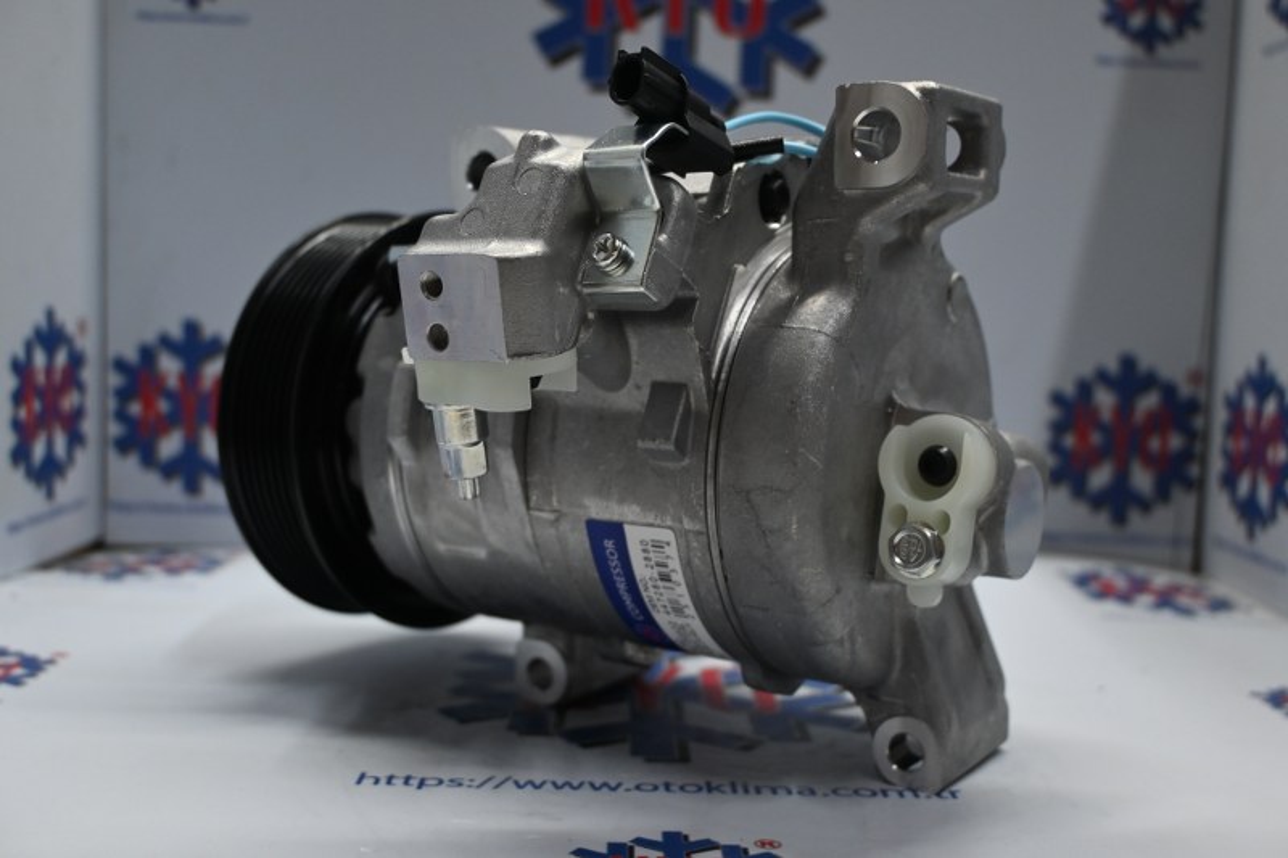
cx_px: 644
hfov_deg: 51.3
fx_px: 1341
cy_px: 429
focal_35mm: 38
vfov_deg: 35.5
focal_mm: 25
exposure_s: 1/125
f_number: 4.2
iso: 900
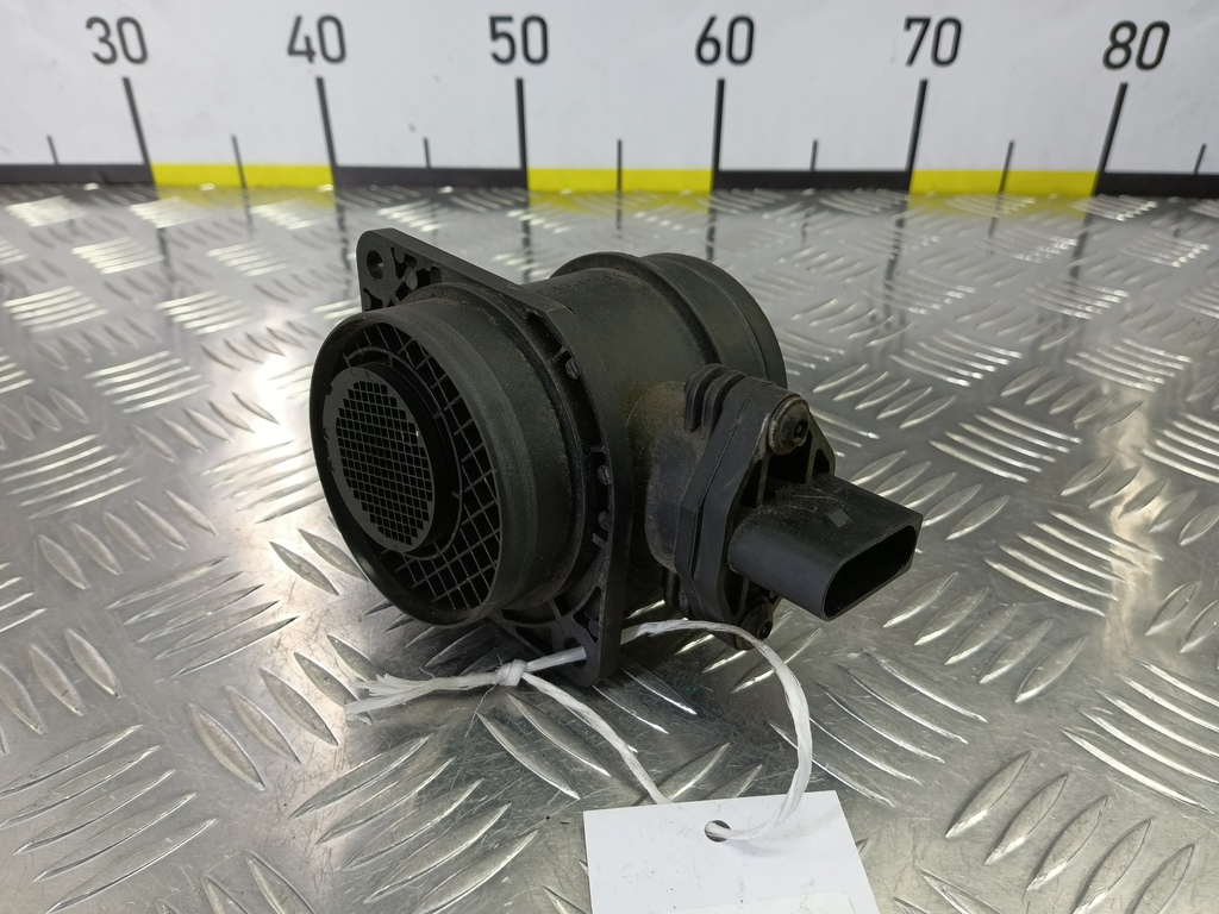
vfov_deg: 58.9
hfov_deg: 73.9
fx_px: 810
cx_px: 610
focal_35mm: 23
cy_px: 457
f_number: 1.6
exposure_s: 1/50
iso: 124
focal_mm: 4.11
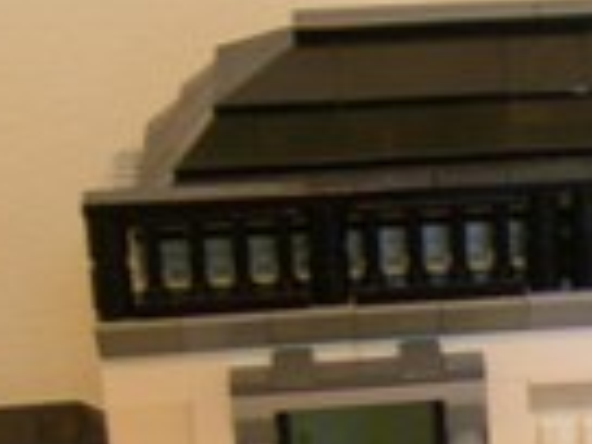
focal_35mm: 179
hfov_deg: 10.6
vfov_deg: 8.0
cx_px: 914
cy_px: 831
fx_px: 3061
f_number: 2.8
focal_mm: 7.8
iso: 50
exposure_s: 1/4.8
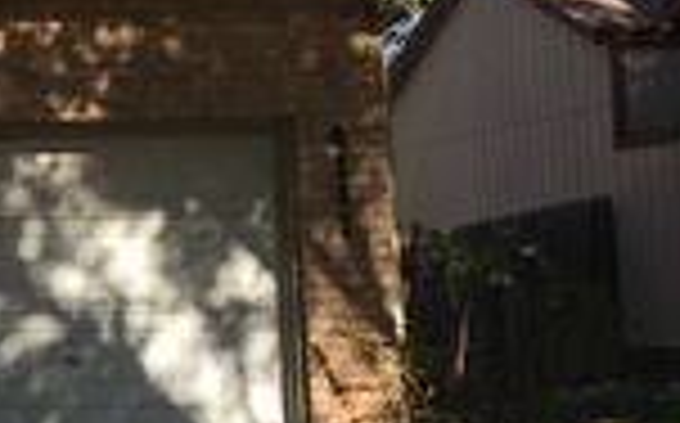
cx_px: -351
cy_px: 137
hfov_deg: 18.1
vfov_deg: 12.8
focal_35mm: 102
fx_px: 1888
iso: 25
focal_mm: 4.15
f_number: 2.2
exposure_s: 1/646
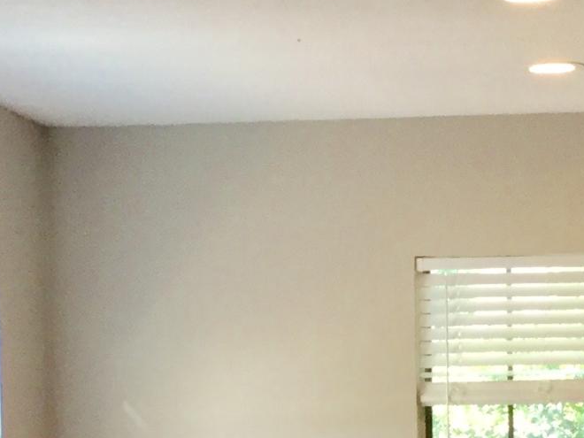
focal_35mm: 141
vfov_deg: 10.4
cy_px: 457
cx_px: 336
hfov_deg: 14.0
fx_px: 2379
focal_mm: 3.3
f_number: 2.4
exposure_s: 1/30
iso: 50
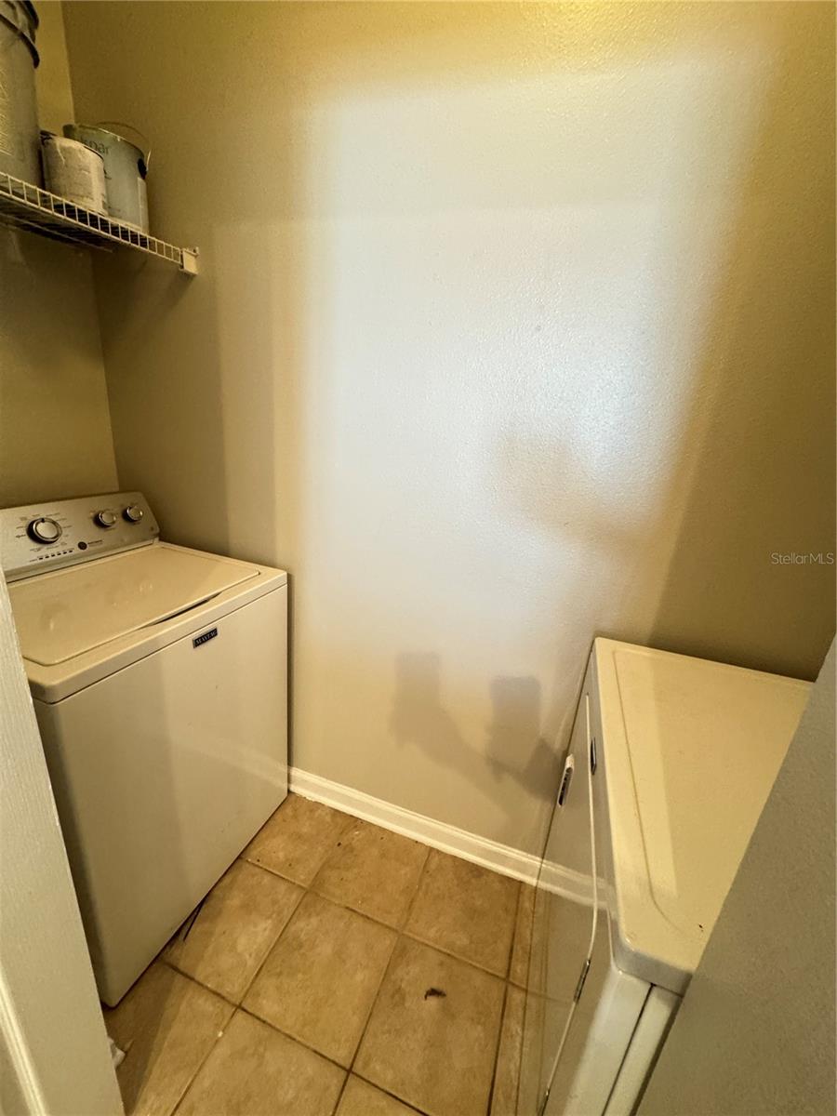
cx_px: 418
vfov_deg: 102.1
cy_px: 558
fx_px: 451
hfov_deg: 85.7
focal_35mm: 14
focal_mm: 2.22
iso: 500
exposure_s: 1/60
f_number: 2.2
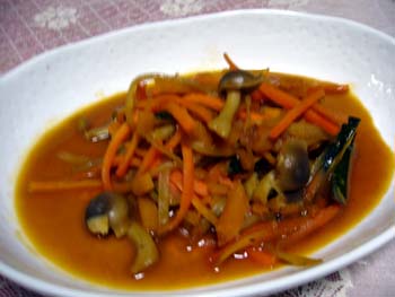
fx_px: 400
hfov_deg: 52.6
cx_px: 198
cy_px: 148
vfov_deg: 40.7
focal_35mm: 35
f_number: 2.8
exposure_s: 1/8
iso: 80
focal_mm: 5.8
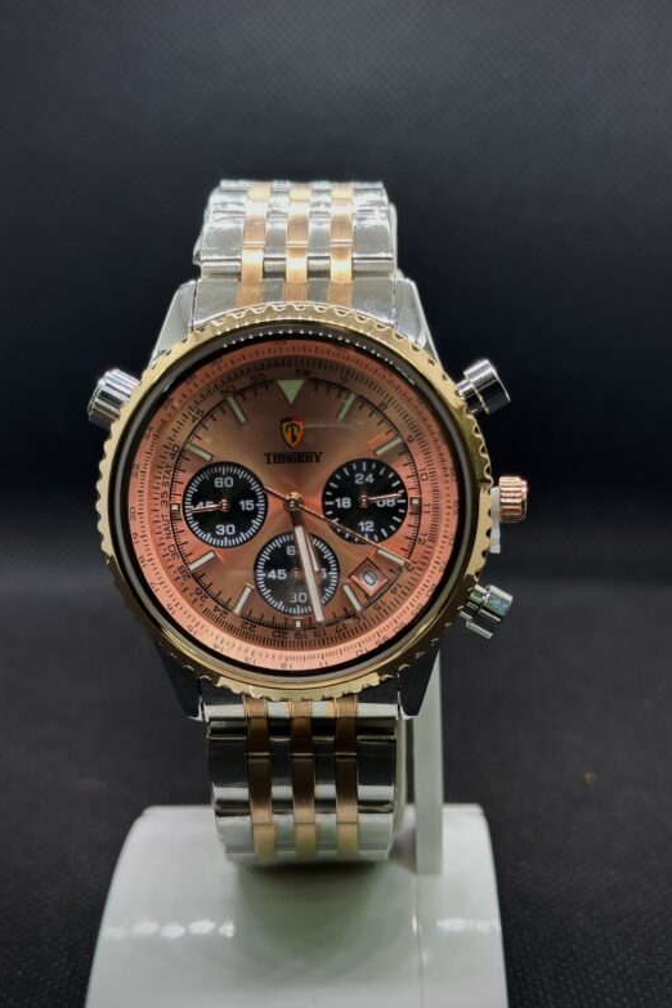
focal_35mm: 51
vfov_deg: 38.9
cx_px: 321
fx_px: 1428
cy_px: 503
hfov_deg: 26.5
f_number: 1.78
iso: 50
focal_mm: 6.86
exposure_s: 1/51
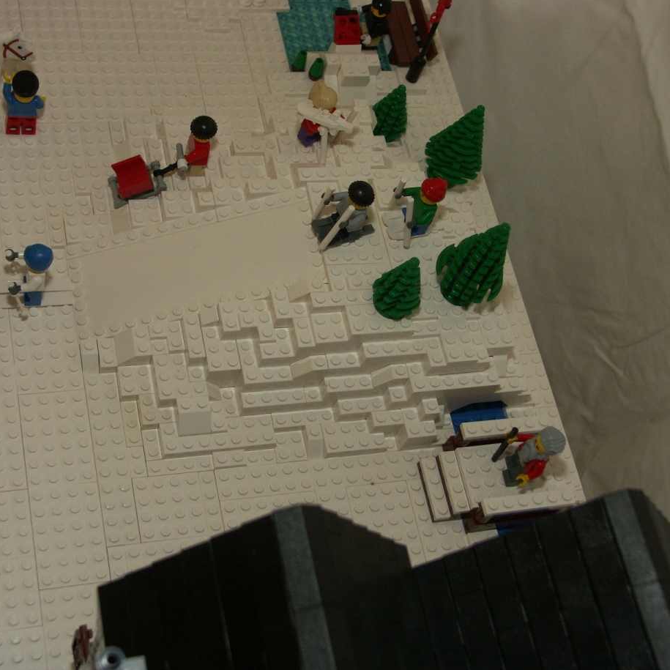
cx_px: 316
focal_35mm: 52
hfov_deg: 32.8
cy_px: 335
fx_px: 1139
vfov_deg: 32.8
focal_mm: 11.28
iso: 100
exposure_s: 1/50
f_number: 2.8
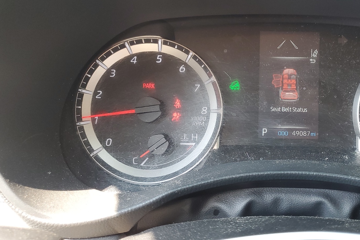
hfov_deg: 46.9
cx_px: 264
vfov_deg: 33.3
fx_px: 400
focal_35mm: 40
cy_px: 95
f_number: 1.5
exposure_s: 1/120
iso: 72
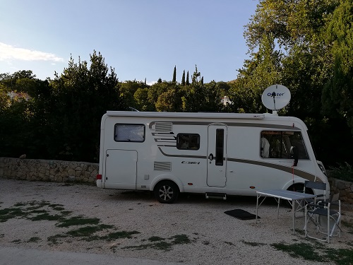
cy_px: 132
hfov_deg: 67.3
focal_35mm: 26
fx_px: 265
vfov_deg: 53.1
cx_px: 176
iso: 50
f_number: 2.2
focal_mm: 3.83
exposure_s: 1/557
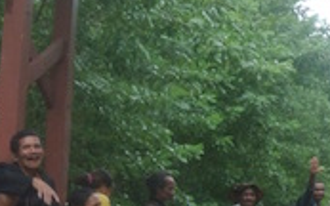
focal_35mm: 111
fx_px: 998
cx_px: 334
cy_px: 144
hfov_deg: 18.3
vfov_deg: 11.8
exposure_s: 1/40
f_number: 3.5
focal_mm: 11
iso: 400
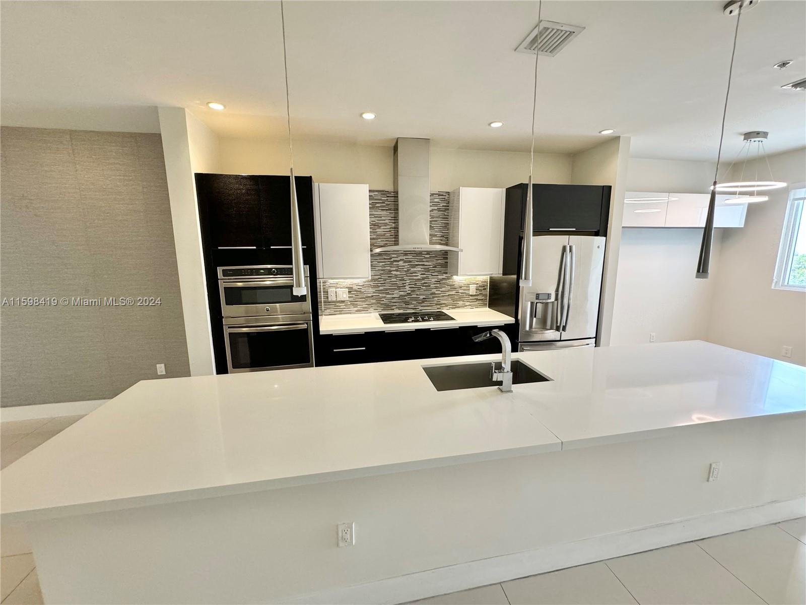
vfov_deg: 85.7
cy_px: 302
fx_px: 326
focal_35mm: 14
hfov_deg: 102.1
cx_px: 403
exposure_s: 1/60
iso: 200
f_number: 2.2
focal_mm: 2.22
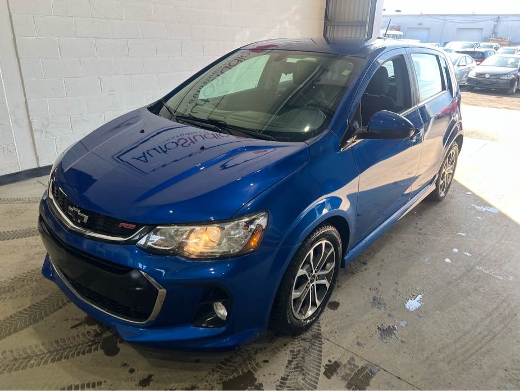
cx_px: 260
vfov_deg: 53.1
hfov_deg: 67.3
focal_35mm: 26
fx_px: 391
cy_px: 196
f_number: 1.5
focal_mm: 5.7
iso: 40
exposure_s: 1/207
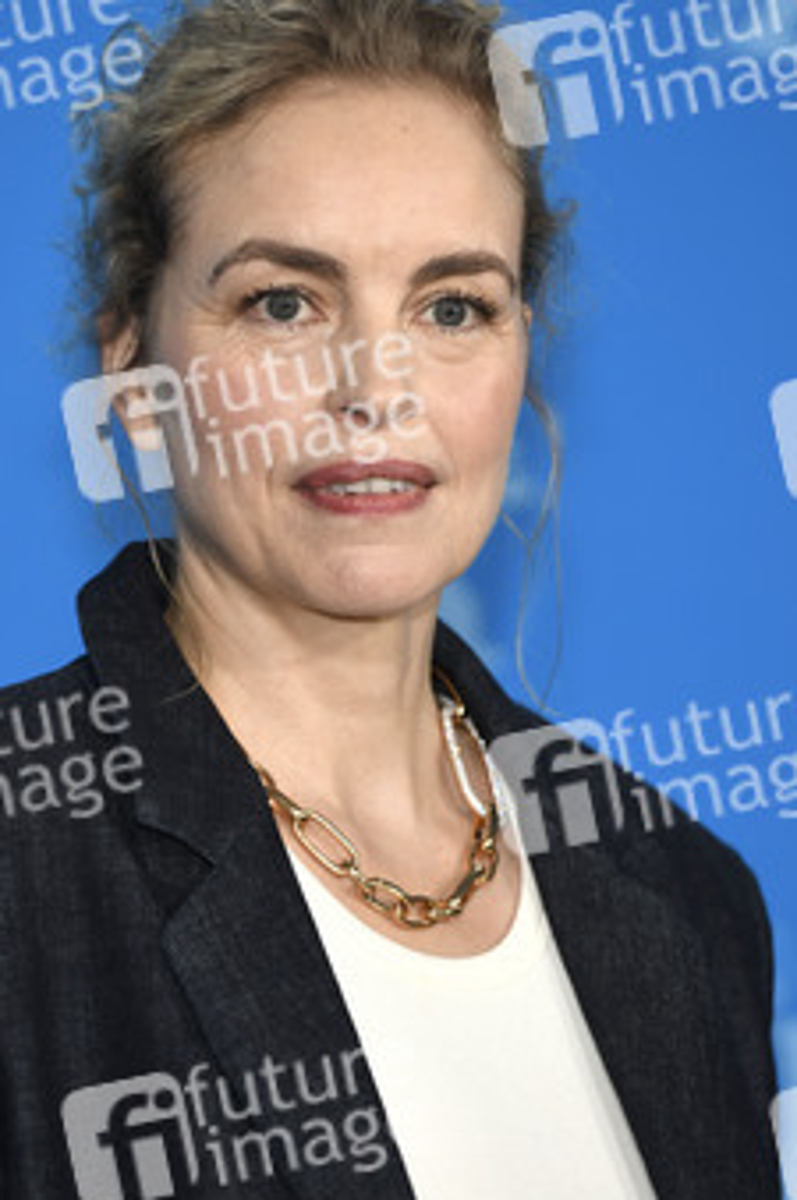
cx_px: 347
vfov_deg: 8.7
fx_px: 7861
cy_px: 595
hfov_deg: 5.8
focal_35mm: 236
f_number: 4
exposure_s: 1/400
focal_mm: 200
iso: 640
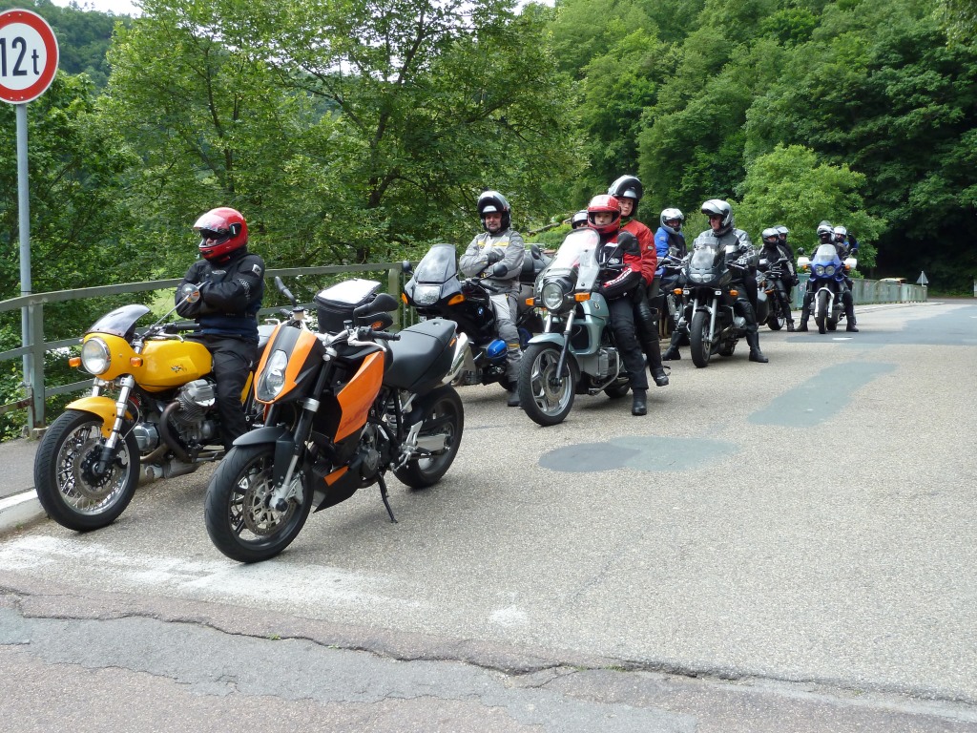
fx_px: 1129
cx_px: 488
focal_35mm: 40
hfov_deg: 46.8
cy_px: 366
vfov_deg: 36.0
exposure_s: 1/250
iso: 160
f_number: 4
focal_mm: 6.5
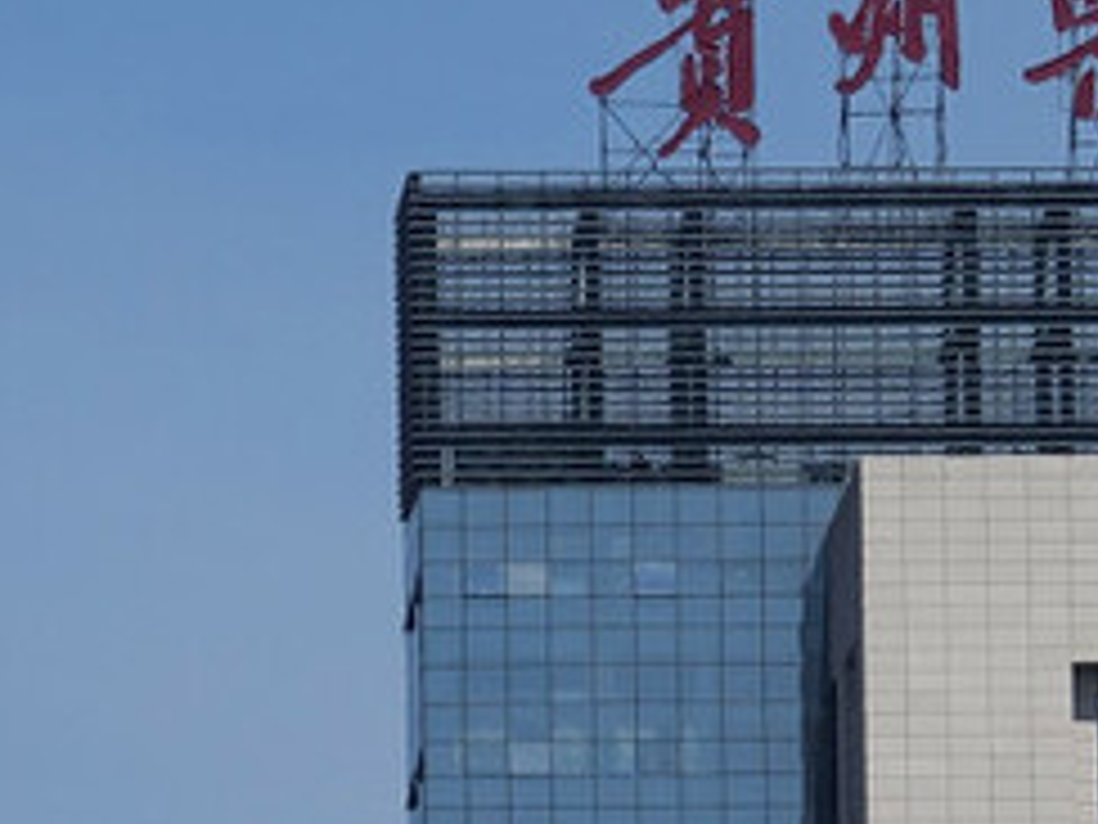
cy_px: 959
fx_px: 23123
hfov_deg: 2.7
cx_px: 639
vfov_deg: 2.0
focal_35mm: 729
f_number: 5
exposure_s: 1/1000
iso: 100
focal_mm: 56.39
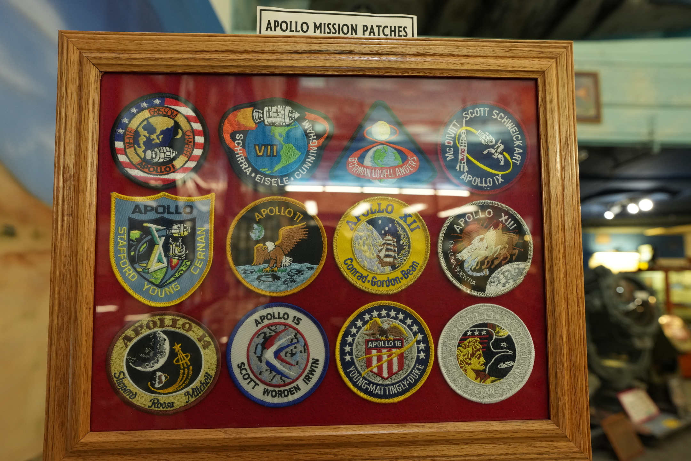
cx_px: 346
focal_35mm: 24
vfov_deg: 53.1
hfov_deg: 73.7
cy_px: 230
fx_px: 461
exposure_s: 1/30
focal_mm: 24
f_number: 5
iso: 2000
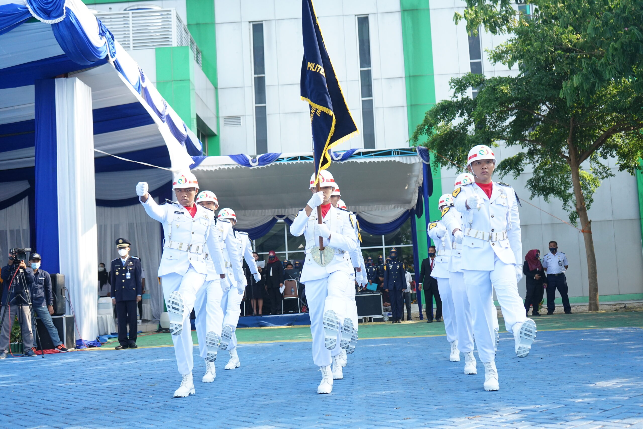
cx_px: 322
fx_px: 768
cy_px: 214
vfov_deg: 31.2
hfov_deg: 45.4
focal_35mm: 43
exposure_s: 1/1600
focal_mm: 43
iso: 1000
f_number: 4.5
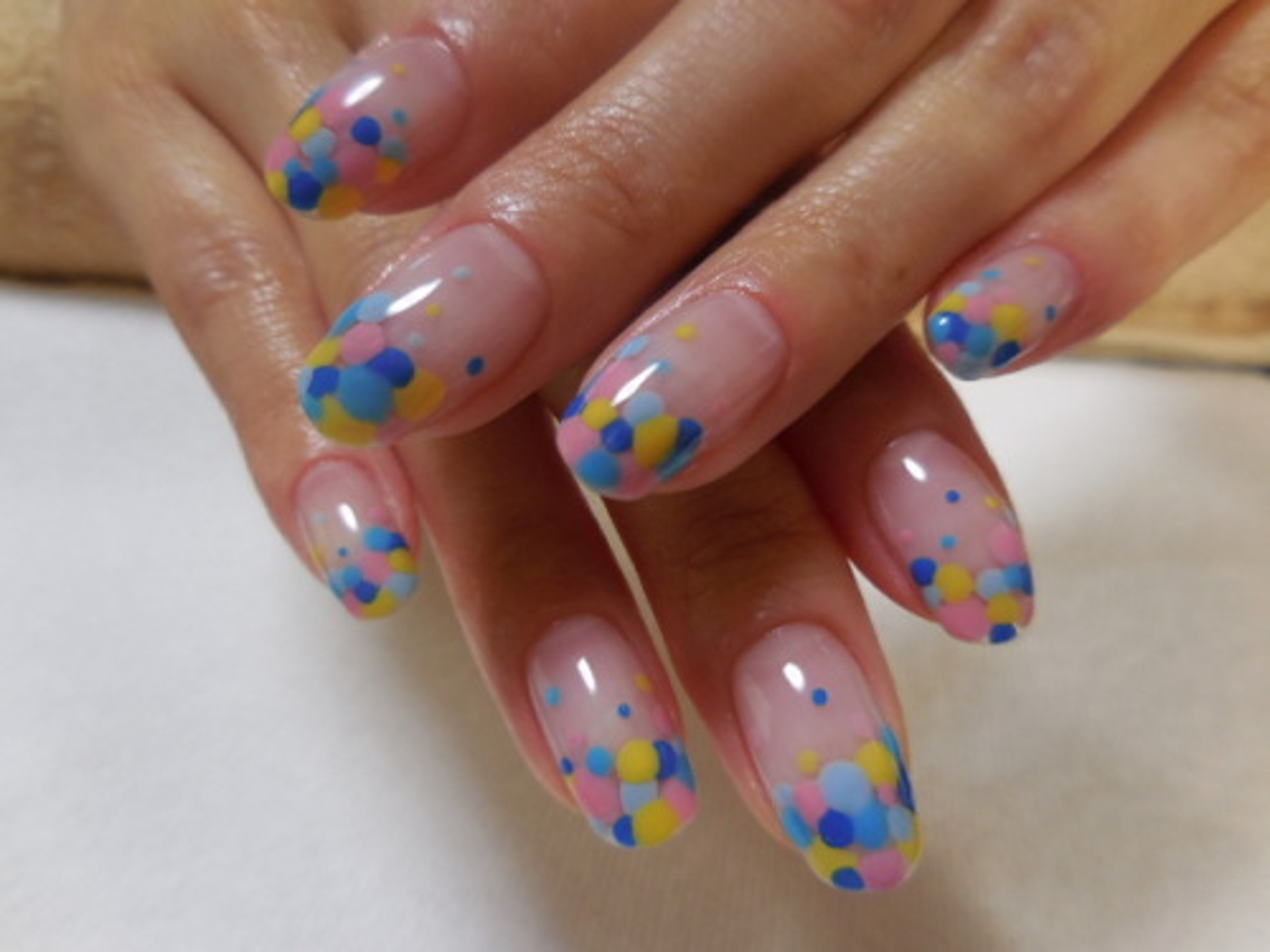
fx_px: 917
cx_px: 635
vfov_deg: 54.9
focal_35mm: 25
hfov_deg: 69.4
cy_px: 476
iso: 160
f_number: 3.3
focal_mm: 4.5
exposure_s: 1/30
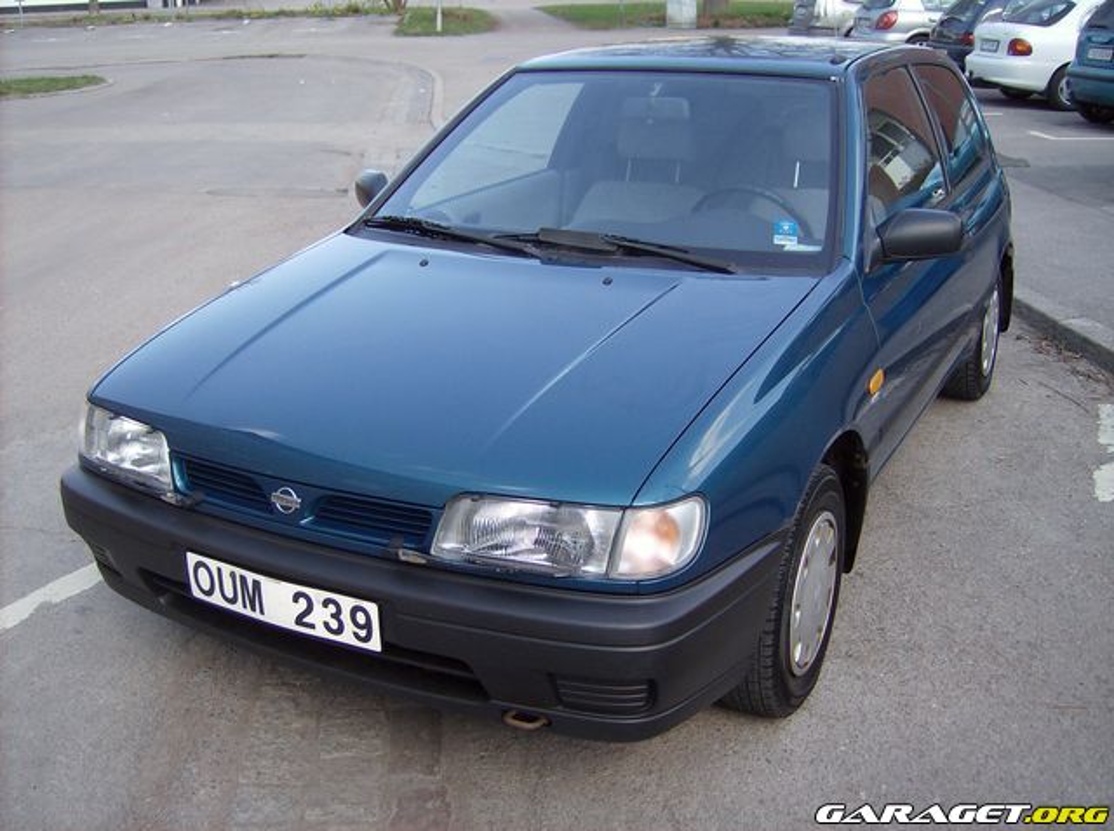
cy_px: 416
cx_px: 557
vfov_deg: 39.5
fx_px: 1156
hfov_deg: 51.5
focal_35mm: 36
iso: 100
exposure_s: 1/390
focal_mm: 6
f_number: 2.8
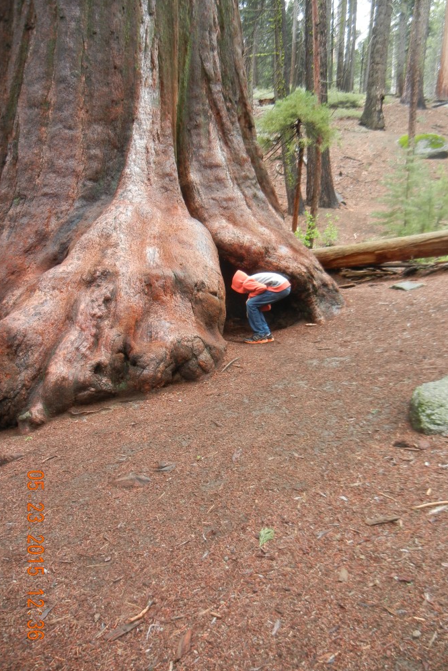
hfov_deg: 41.1
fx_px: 597
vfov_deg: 58.7
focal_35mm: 32
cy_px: 338
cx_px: 240
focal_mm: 5.4
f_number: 3.5
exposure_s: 1/74.3
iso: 160
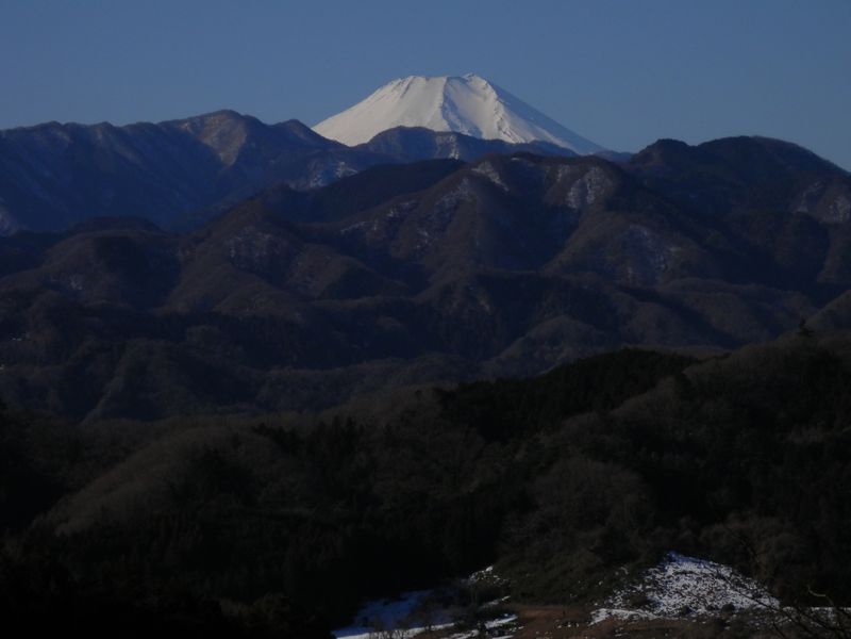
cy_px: 320
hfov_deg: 10.7
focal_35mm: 185
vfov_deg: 8.0
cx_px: 426
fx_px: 4548
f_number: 16.4
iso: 125
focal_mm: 33.2
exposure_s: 1/250
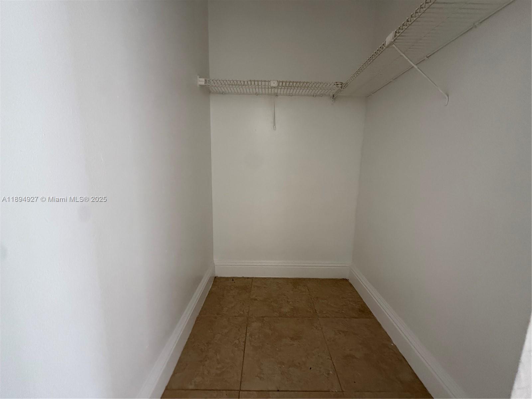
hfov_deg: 102.1
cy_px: 200
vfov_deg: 85.7
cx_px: 266
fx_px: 215
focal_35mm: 14
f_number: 2.2
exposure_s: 1/60
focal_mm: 2.22
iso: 640
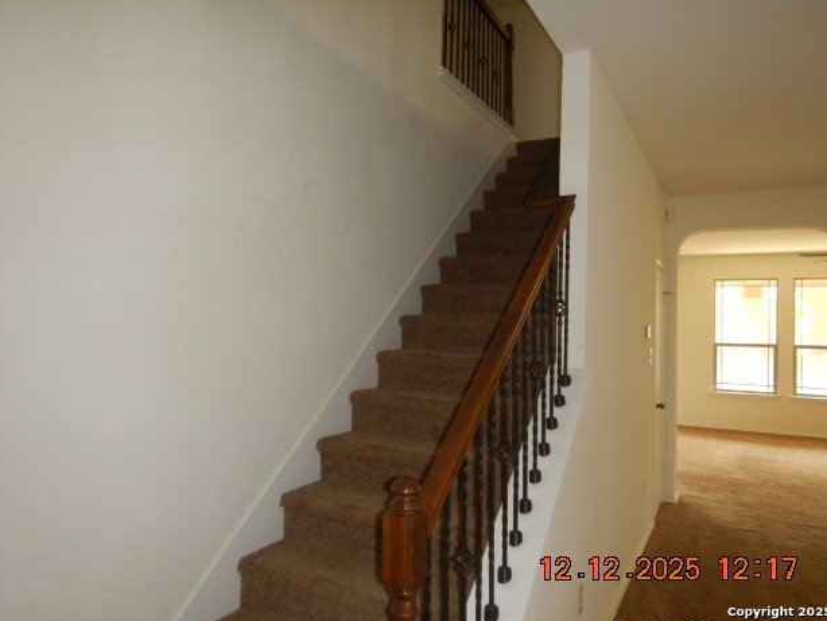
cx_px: 404
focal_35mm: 25
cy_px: 313
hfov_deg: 69.4
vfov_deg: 54.9
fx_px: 598
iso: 200
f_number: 2.8
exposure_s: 1/30
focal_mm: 4.3
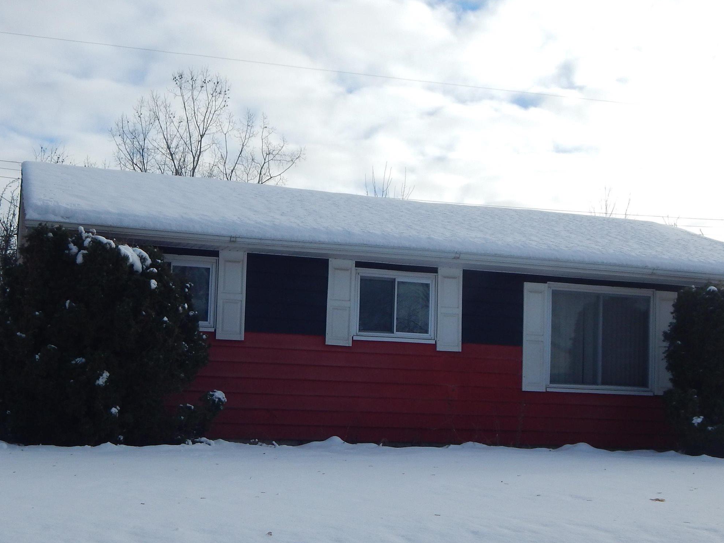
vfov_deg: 27.5
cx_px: 375
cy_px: 328
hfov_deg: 36.2
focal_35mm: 53
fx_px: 1108
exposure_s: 1/640
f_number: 6.7
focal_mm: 6.1
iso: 125
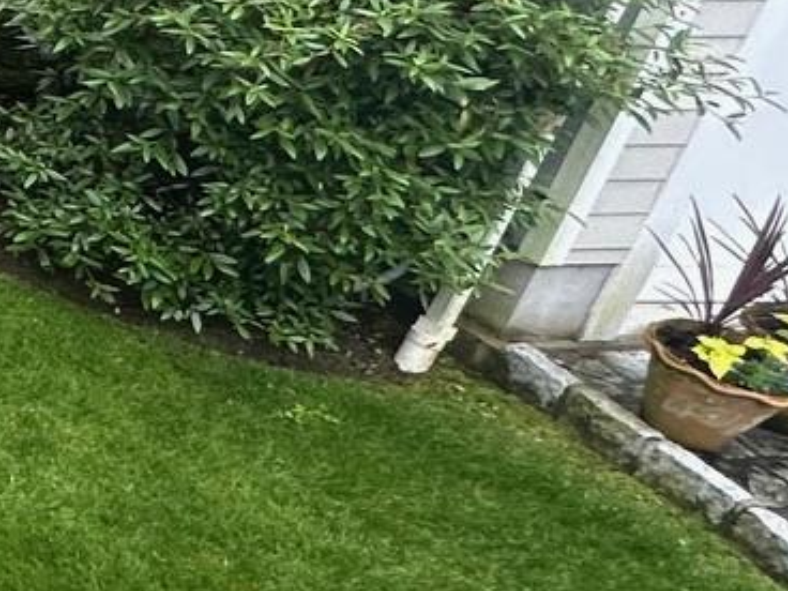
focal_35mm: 78
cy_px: -41
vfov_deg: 18.3
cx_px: -1214
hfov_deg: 14.1
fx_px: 1776
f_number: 2.2
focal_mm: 2.22
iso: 80
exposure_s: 1/99
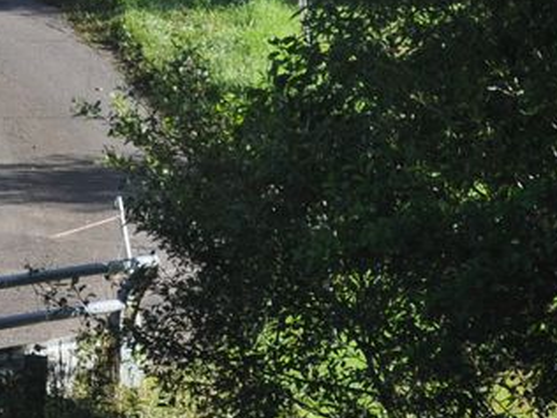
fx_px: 9397
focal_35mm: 584
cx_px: -546
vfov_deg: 2.5
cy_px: 235
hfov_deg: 3.4
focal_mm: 80
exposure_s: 1/500
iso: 250
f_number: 5.6
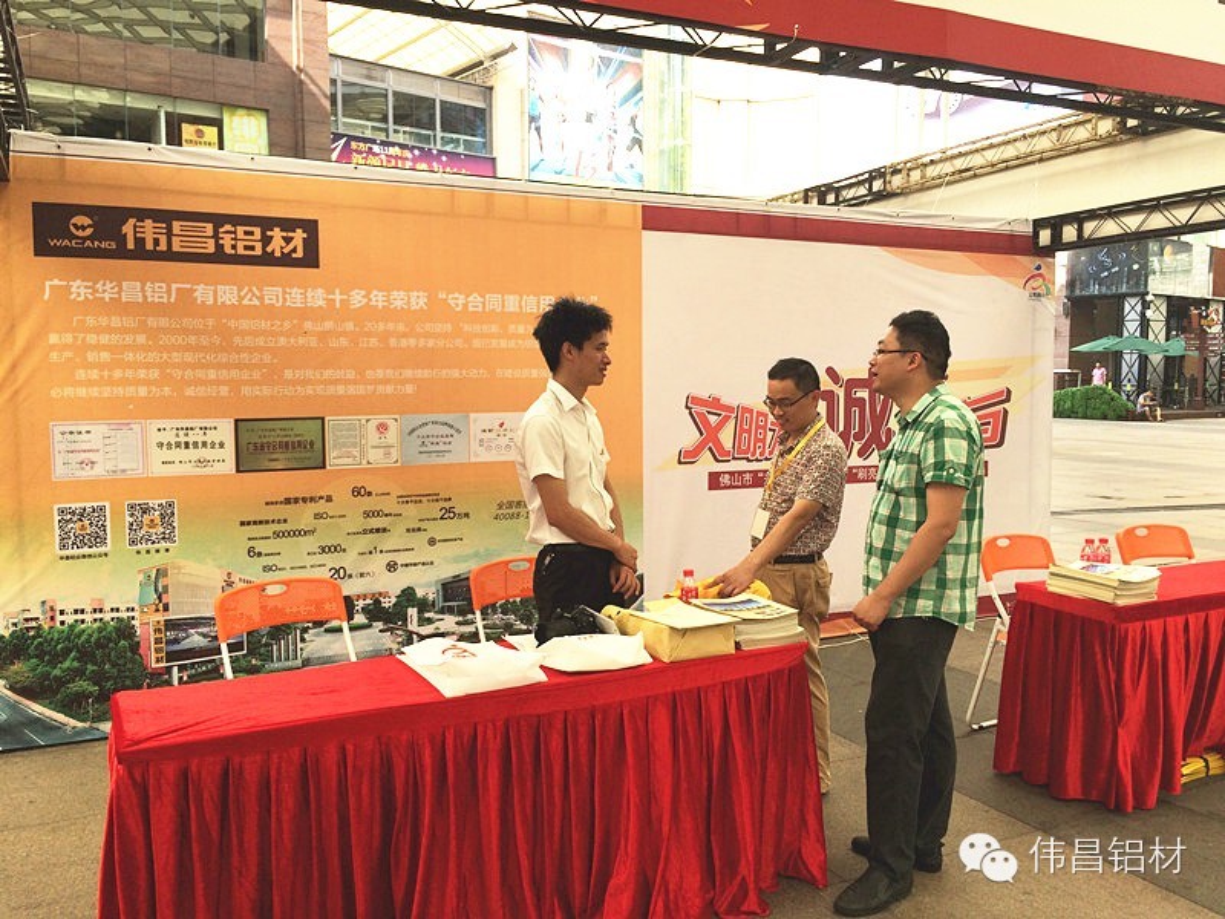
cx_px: 612
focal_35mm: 29
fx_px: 1026
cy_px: 460
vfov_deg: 48.2
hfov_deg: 61.7
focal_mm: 4.15
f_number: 2.2
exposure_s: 1/554
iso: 32
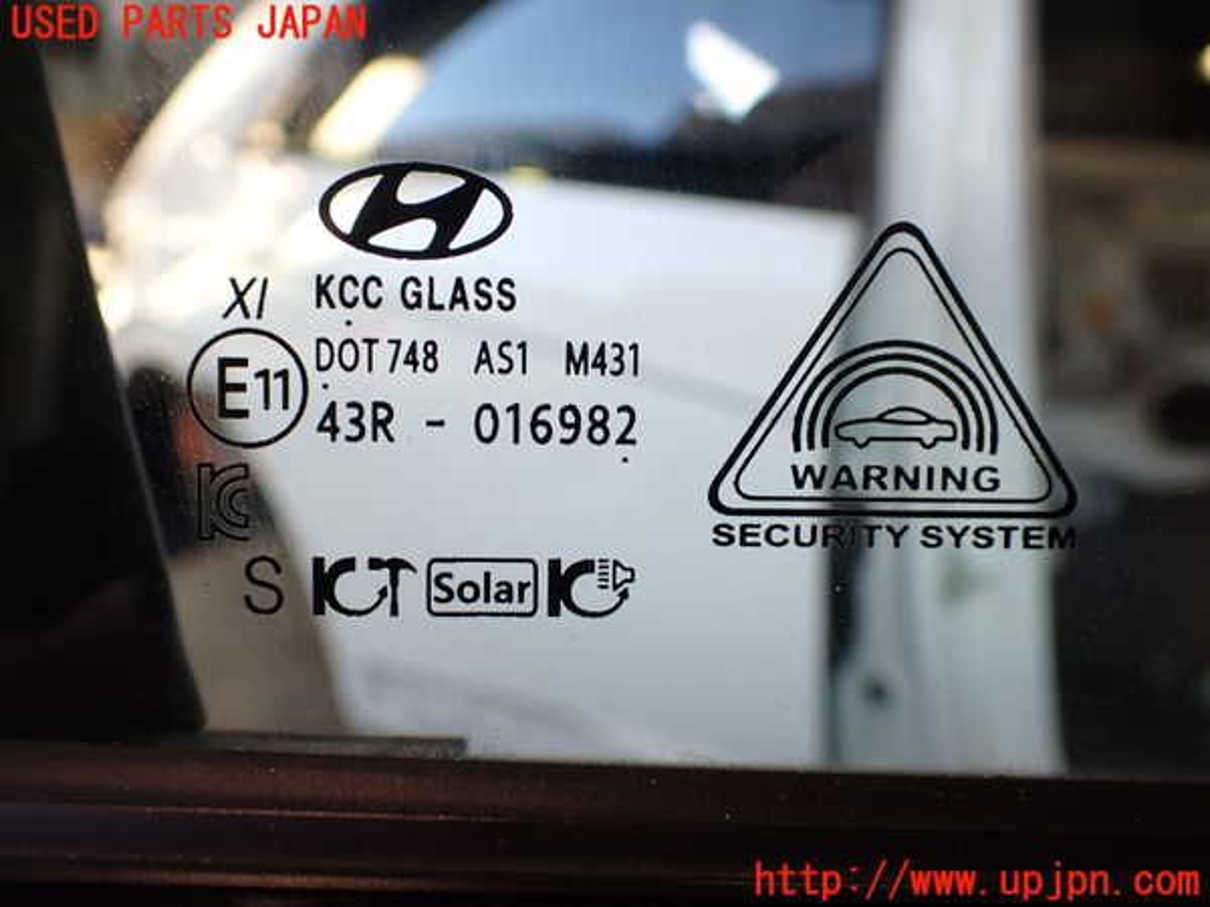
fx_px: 1049
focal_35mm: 30
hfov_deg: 60.0
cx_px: 605
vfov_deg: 46.8
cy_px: 454
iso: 160
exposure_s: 1/125
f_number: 2.3
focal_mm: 5.4
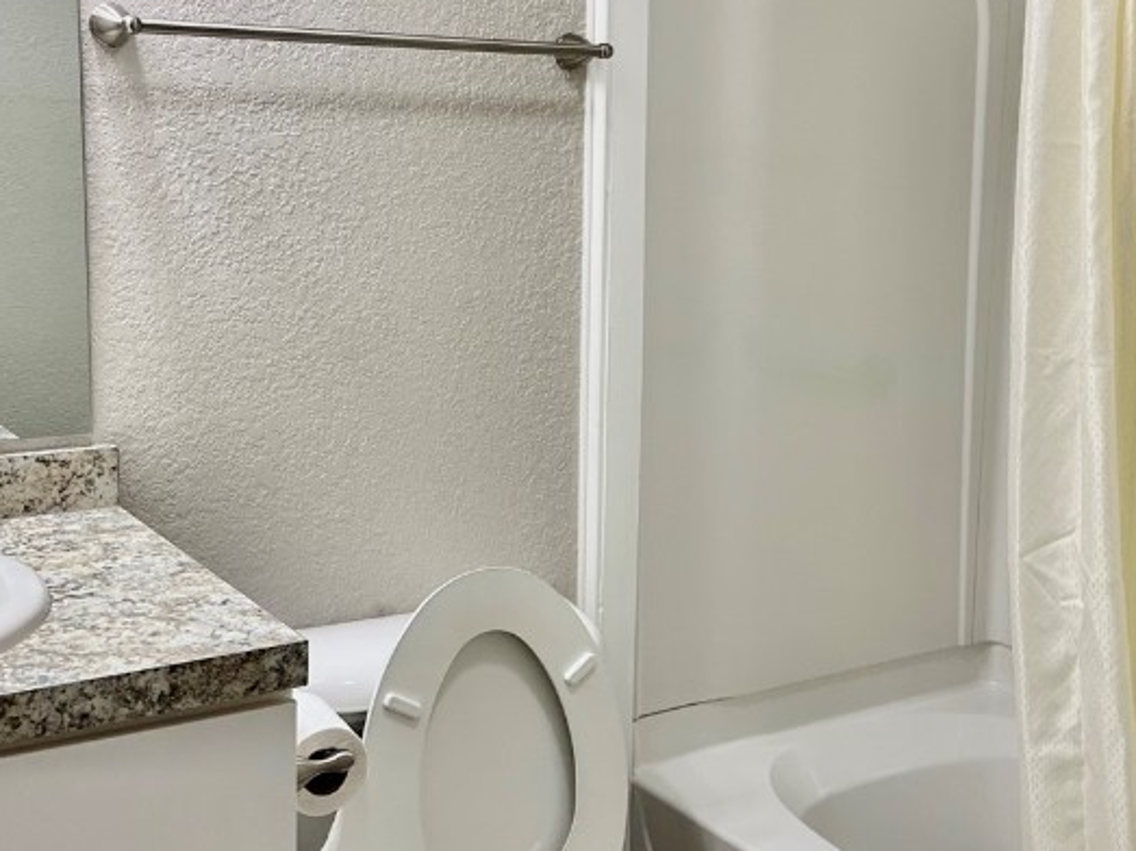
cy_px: 384
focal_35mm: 47
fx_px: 1542
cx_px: 589
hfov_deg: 40.4
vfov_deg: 30.8
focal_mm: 6.86
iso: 100
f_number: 1.78
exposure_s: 1/120
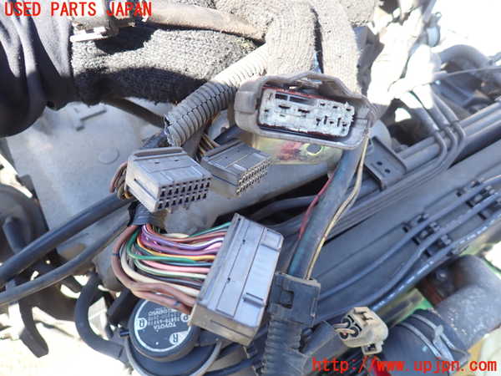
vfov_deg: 54.9
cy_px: 188
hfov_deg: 69.4
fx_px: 362
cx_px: 250
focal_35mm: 25
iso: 100
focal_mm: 4.5
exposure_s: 1/100
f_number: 2
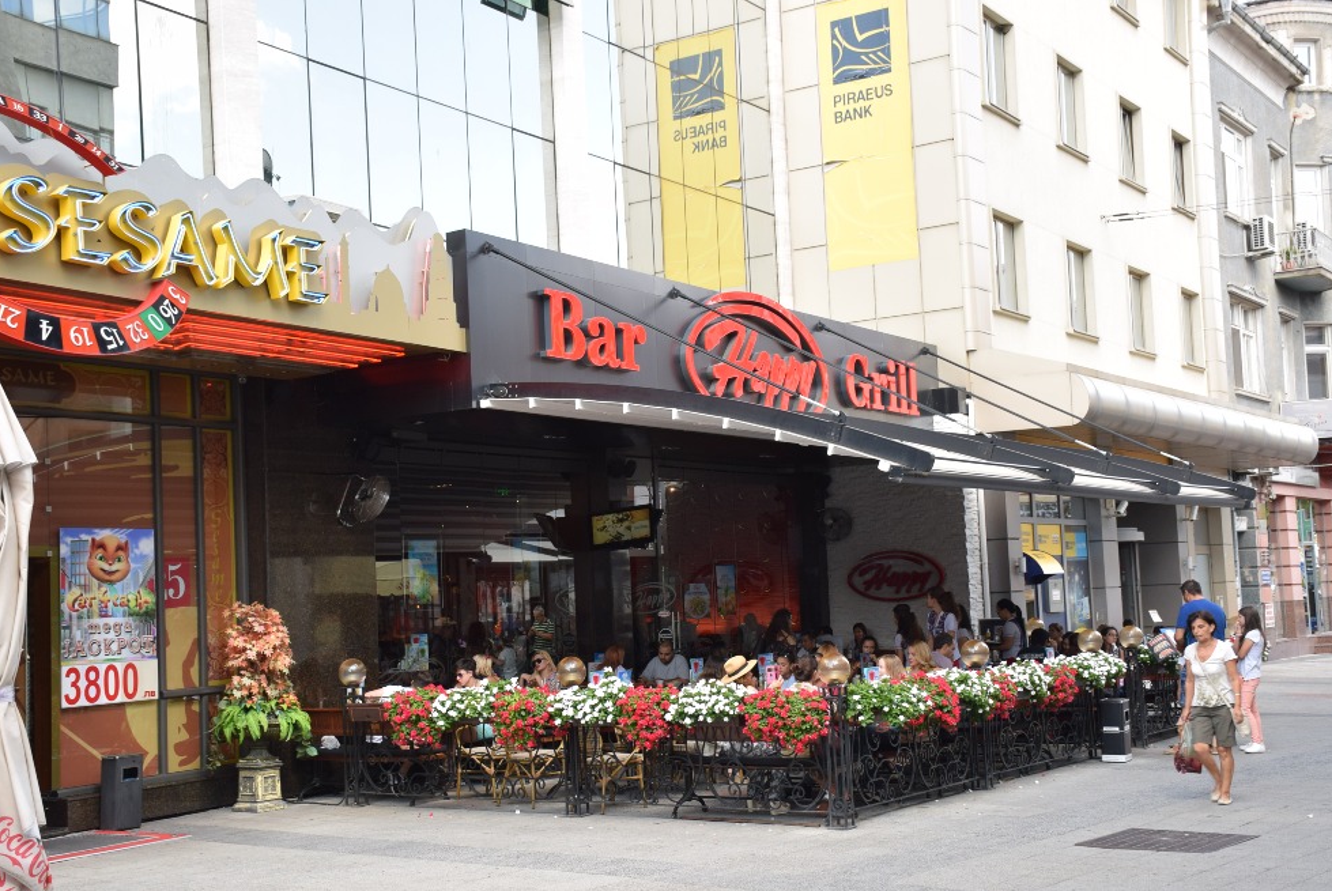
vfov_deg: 28.7
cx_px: 661
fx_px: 1741
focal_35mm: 47
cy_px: 464
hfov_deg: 41.9
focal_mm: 30
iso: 400
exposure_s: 1/100
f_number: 5
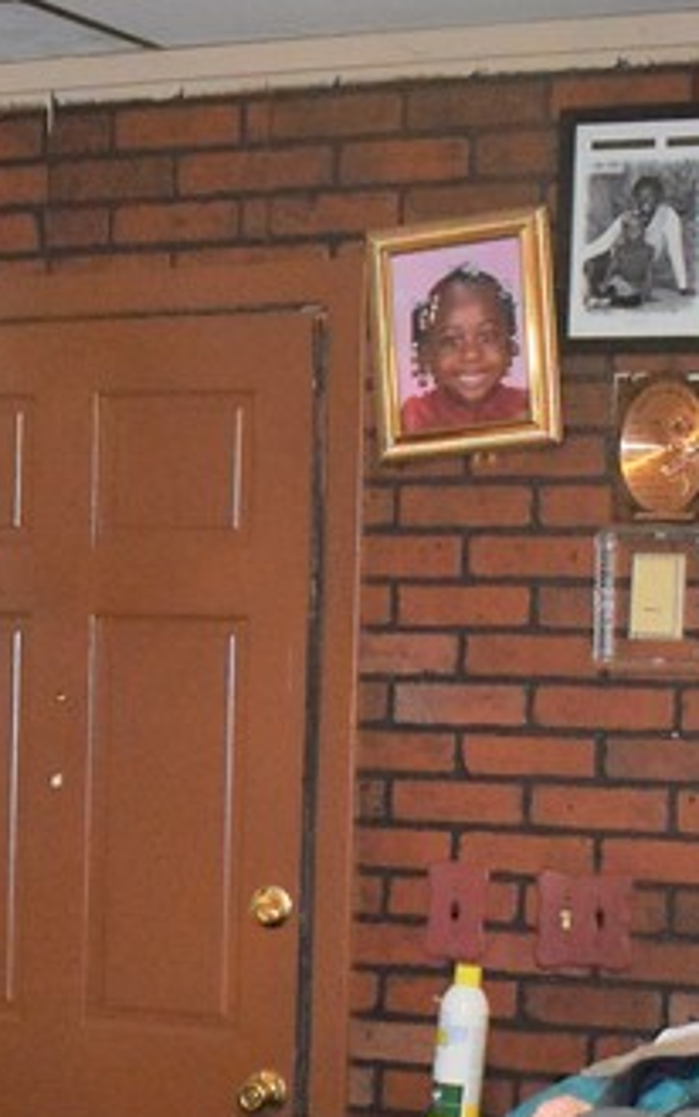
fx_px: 3379
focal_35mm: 111
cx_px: -187
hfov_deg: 11.5
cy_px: 974
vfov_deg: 18.5
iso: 1800
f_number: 3.8
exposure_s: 1/60
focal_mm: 22
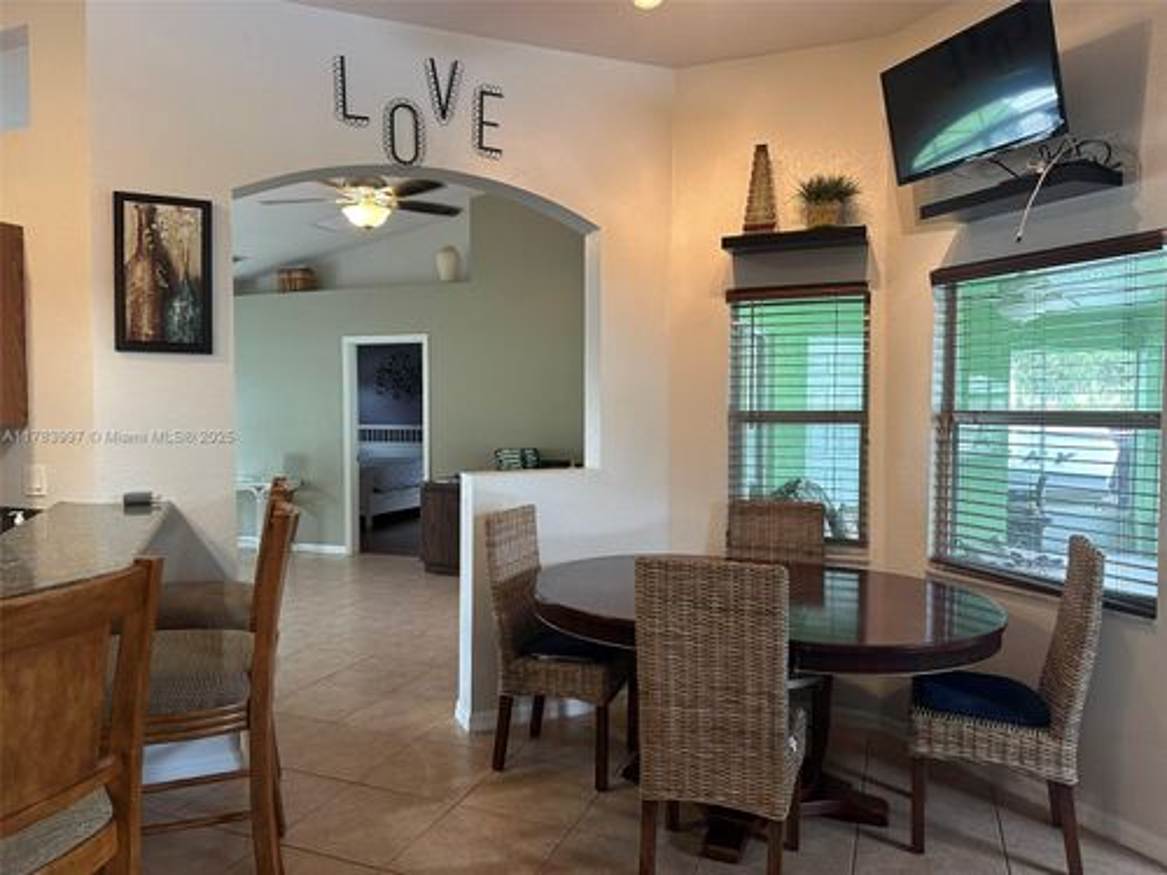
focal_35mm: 24
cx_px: 584
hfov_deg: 71.6
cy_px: 438
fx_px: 809
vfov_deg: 56.8
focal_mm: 6.86
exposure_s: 1/60
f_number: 1.78
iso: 160
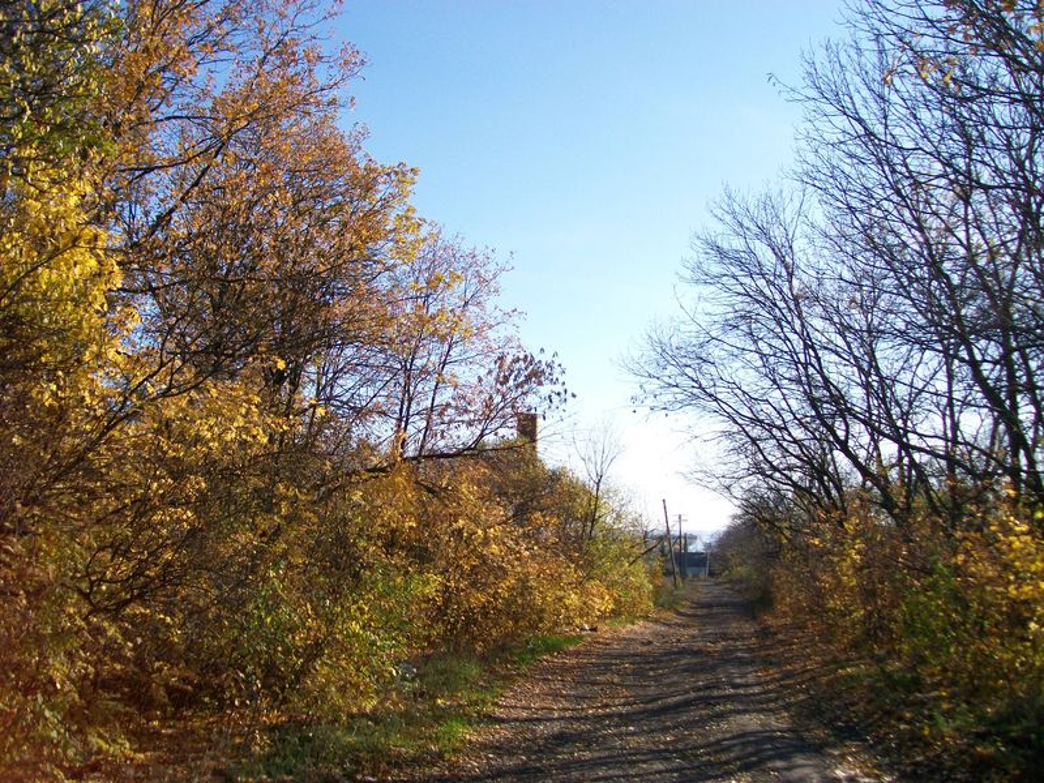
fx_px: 1025
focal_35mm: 34
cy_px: 392
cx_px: 522
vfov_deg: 41.8
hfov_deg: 54.0
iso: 64
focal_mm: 6.1
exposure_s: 1/800
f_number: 2.7
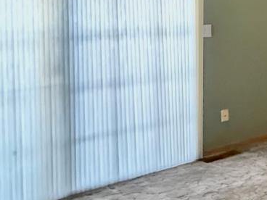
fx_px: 440
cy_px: 17
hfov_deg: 23.1
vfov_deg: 24.8
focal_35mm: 57
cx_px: 450
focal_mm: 2.22
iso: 1600
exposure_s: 1/43
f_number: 2.2
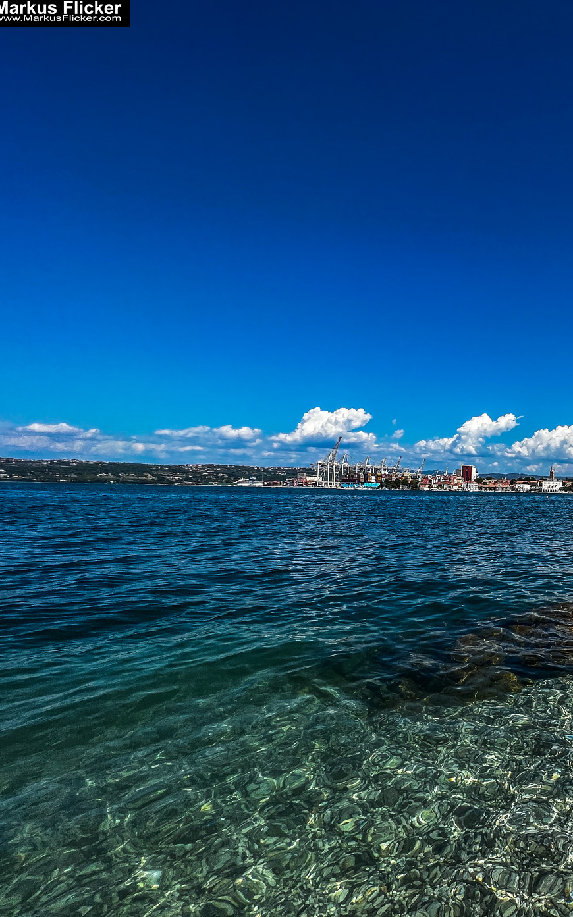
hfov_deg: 47.1
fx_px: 475
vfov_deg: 88.0
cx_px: 617
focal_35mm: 19
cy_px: 470
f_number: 1.8
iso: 32
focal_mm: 1.57
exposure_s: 1/2300
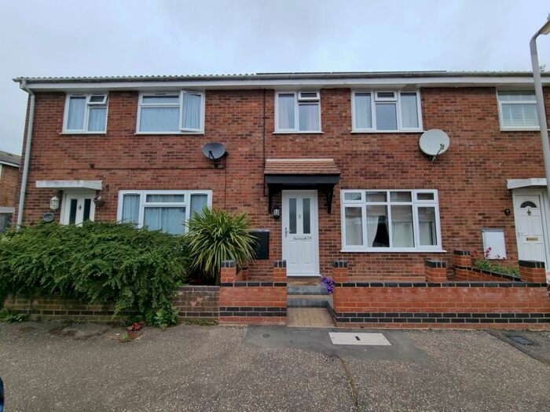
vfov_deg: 89.9
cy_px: 206
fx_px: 207
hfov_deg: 106.2
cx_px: 275
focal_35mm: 13
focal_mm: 2.2
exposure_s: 1/760
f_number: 2.2
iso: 50
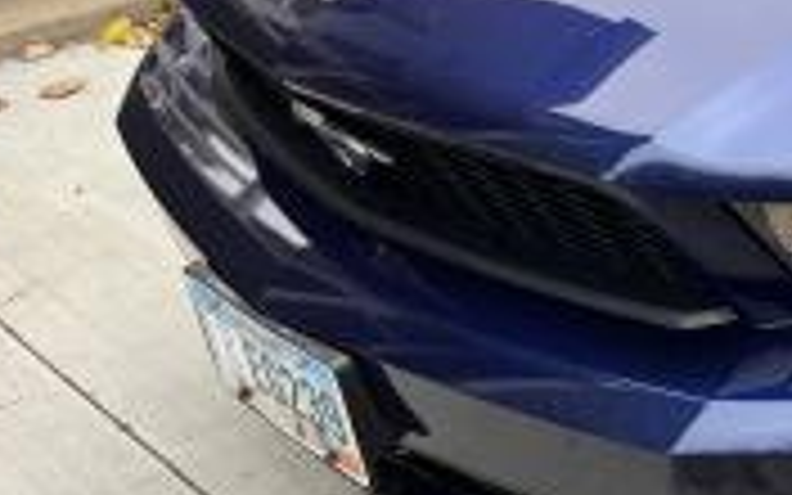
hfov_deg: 22.8
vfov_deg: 16.1
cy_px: -45
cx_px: 1080
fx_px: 1705
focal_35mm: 79
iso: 50
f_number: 1.6
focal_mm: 5.1
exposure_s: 1/344
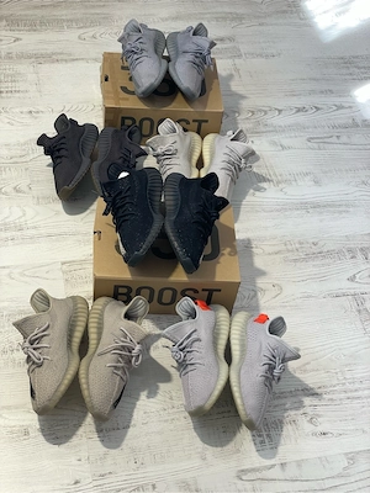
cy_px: 246
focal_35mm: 52
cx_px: 185
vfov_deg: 36.8
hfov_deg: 28.0
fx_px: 741
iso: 50
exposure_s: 1/100
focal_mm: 6
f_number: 2
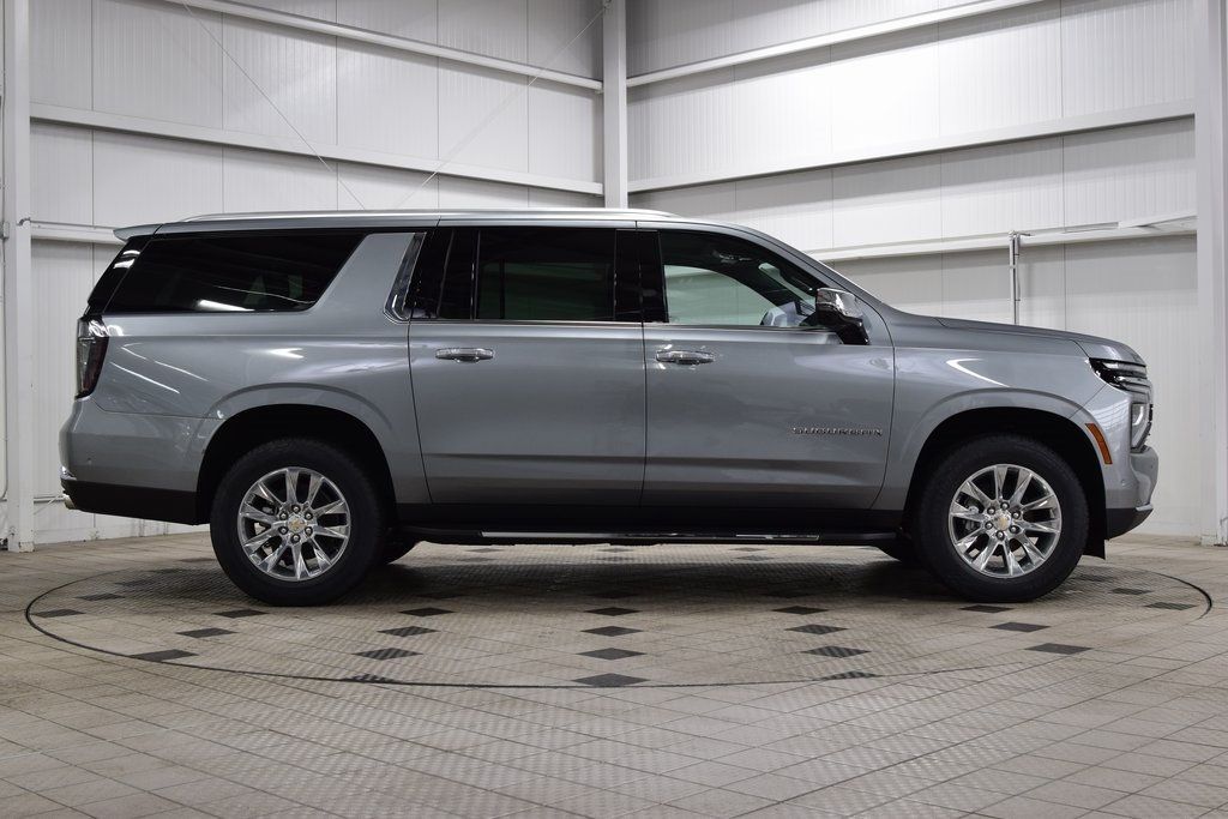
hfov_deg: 45.0
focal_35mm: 44
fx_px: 1484
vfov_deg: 30.9
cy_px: 410
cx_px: 614
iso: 400
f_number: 6.3
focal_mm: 29
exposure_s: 1/20
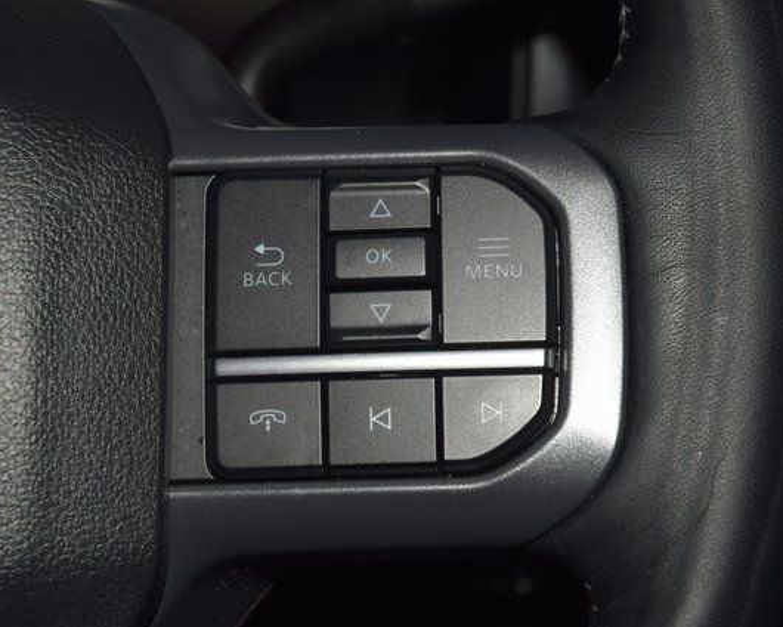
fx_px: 2758
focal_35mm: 119
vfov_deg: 13.0
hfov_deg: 16.2
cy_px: 314
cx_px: 366
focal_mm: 70
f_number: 8
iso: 100
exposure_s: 1/125
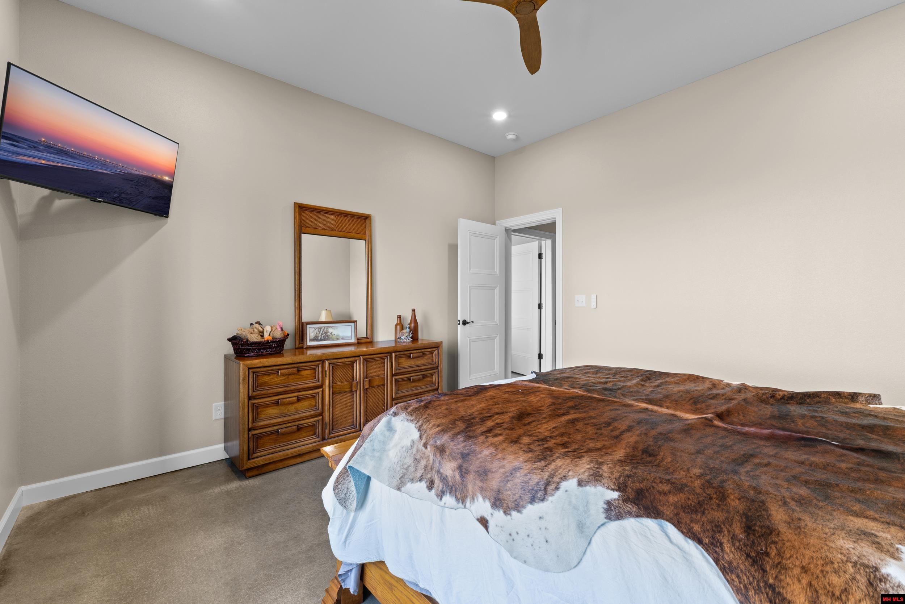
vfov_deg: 77.3
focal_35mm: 15
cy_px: 302
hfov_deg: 100.4
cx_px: 452
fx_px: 377
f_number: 9
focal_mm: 10
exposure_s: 1/2.5
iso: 200
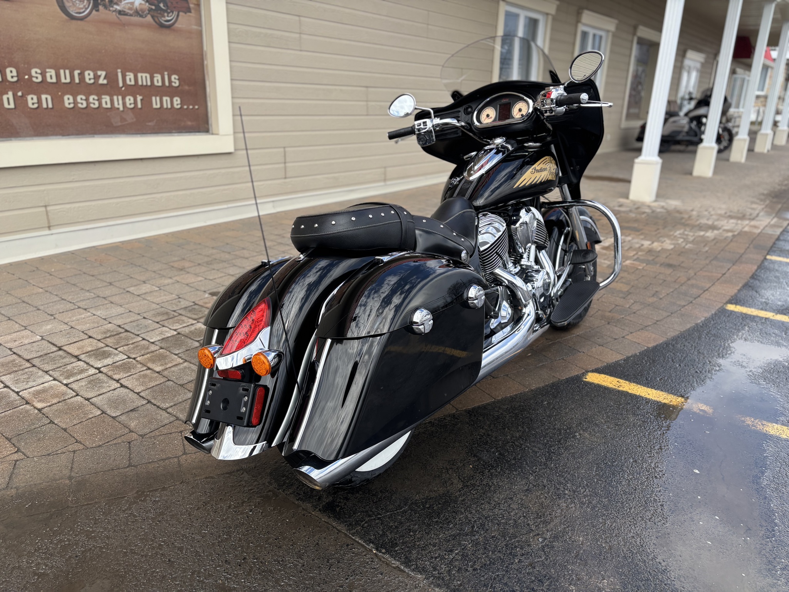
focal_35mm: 26
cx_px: 394
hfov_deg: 67.3
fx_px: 593
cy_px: 296
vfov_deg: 53.1
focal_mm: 5.96
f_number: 1.6
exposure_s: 1/1220
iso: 50
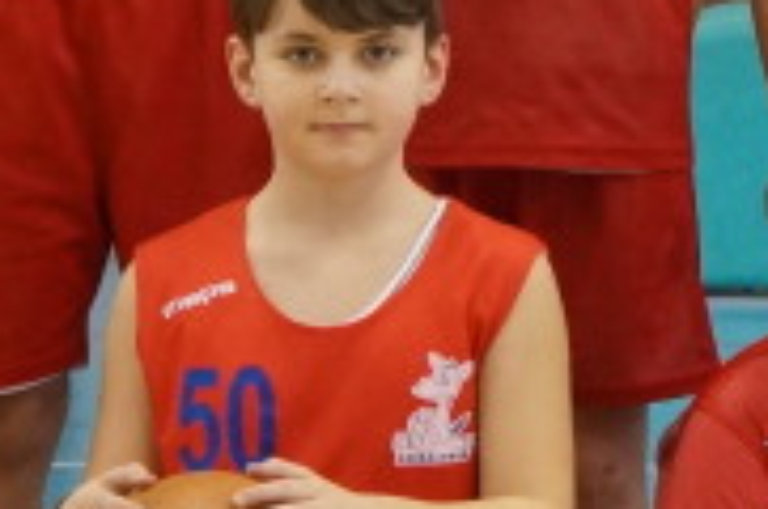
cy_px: 6
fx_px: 5430
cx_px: 738
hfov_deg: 8.1
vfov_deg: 5.4
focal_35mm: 255
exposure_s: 1/160
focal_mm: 30
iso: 1600
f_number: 4
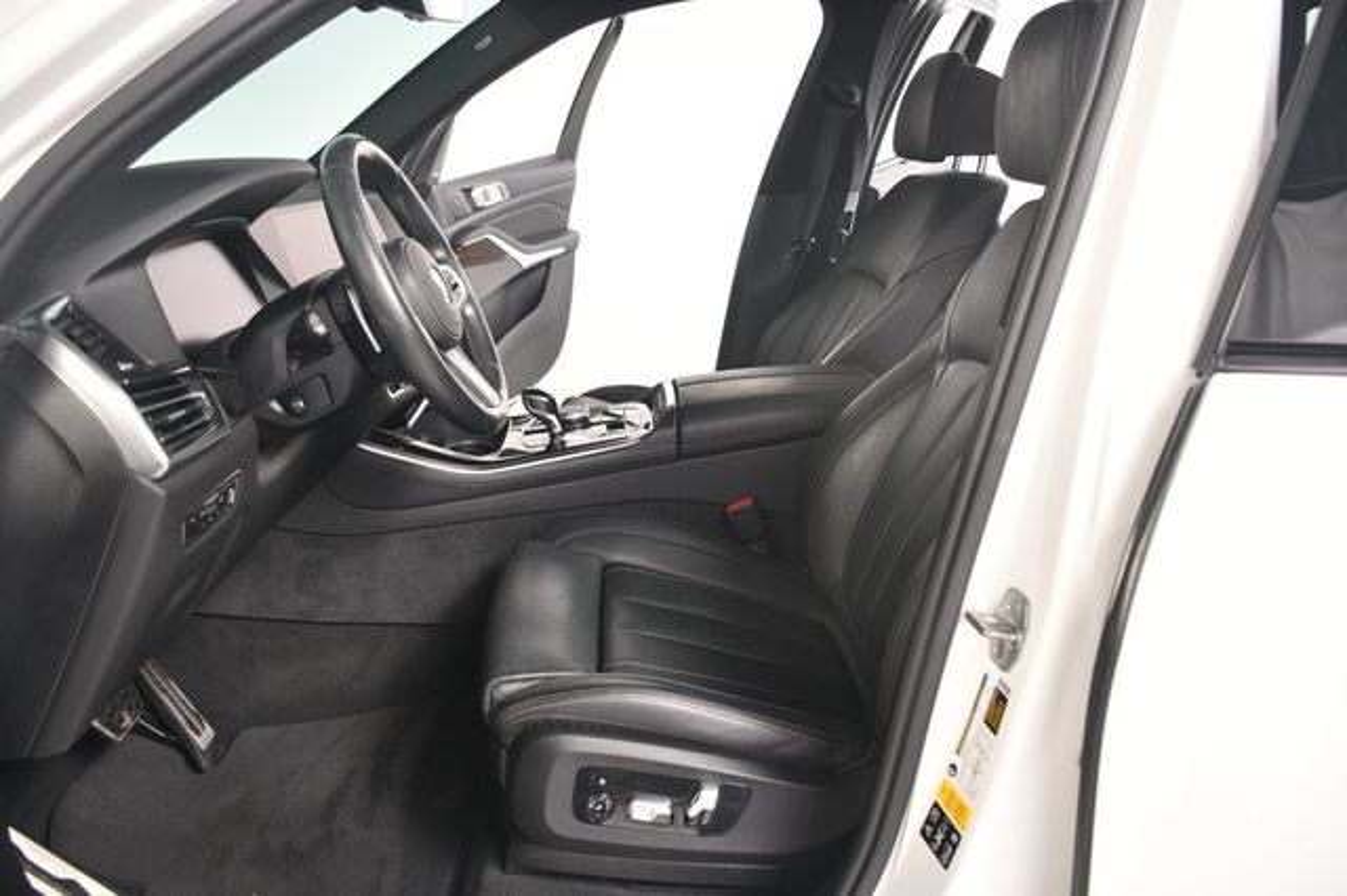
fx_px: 1010
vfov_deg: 47.9
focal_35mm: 27
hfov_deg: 67.4
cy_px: 448
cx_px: 674
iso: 100
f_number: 4
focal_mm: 18
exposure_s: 1/160
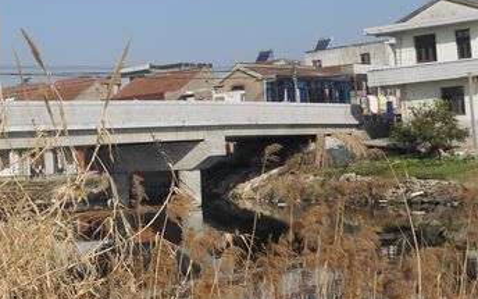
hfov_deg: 27.0
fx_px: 977
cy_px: 138
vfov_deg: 17.4
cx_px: 100
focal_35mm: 75
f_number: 3.9
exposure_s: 1/1000
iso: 80
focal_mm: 6.9
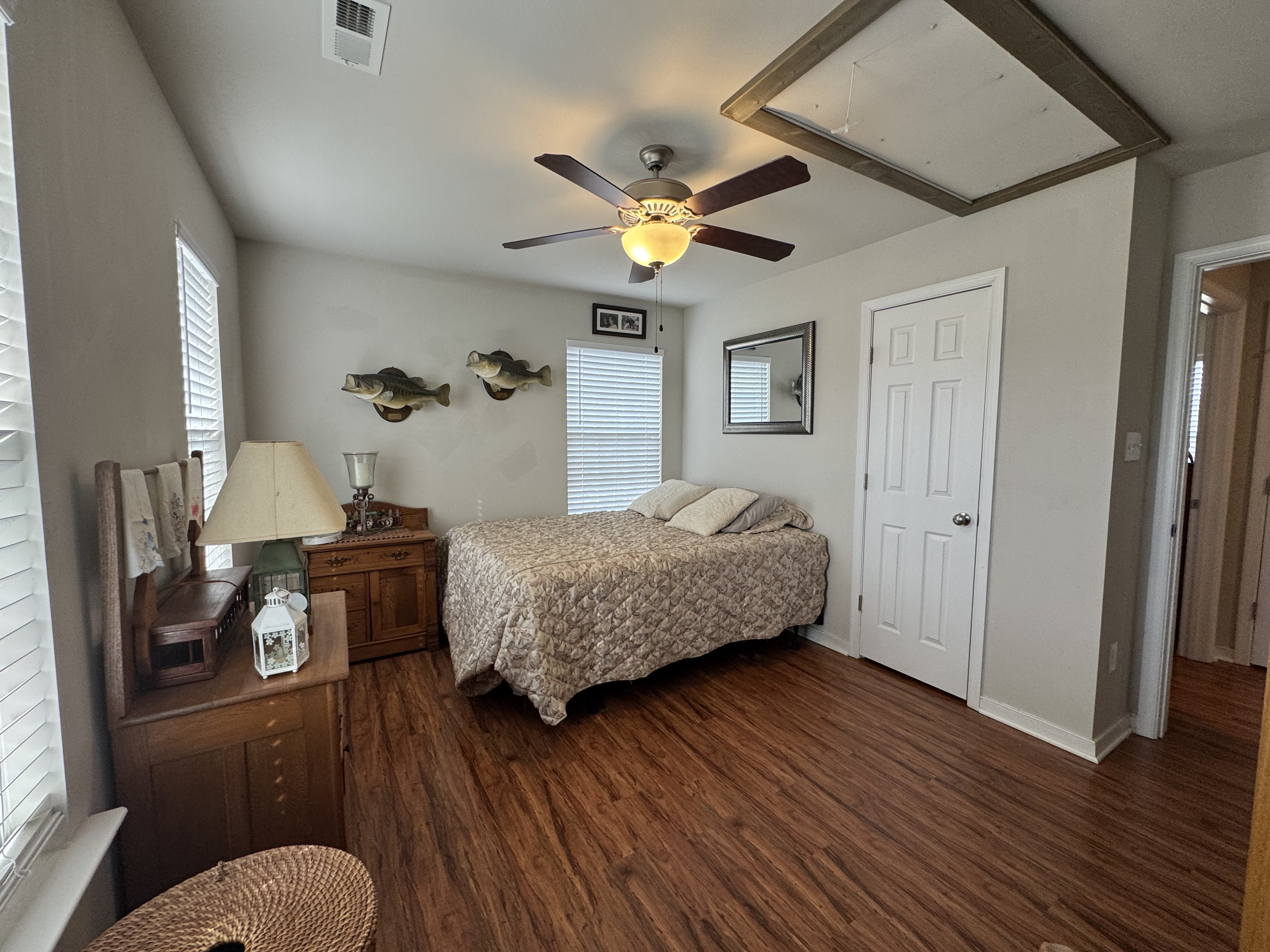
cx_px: 635
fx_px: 514
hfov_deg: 102.1
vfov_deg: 85.7
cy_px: 476
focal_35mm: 14
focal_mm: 2.22
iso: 125
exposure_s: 1/120
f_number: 2.2
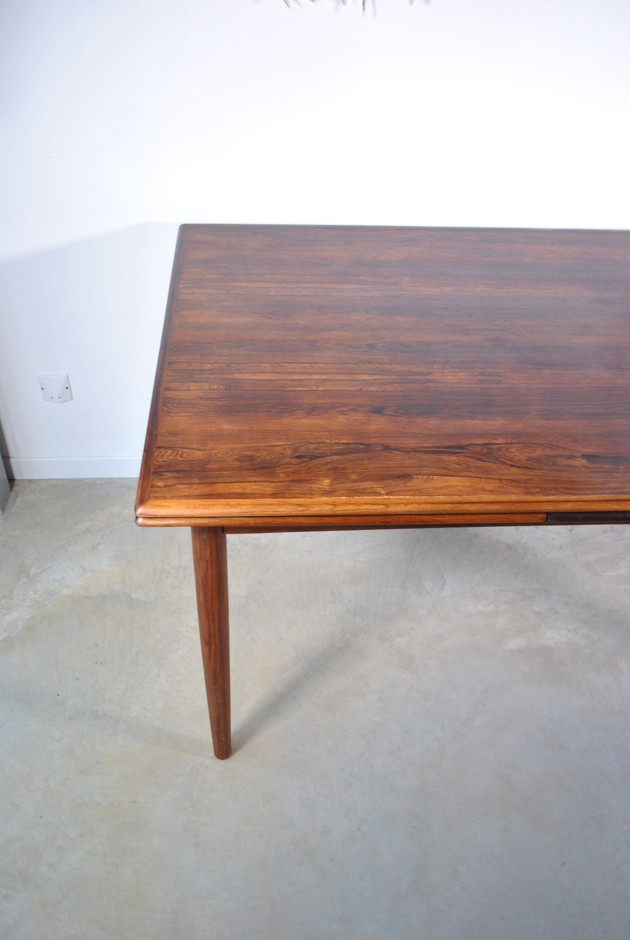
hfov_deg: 43.7
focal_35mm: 30
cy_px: 470
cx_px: 315
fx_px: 785
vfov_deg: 61.9
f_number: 4
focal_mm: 20
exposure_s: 1/20
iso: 200
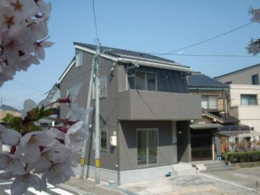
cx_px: 130
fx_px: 285
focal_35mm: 38
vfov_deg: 37.7
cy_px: 98
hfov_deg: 49.0
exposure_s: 1/400
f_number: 3.9
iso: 64
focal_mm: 6.66
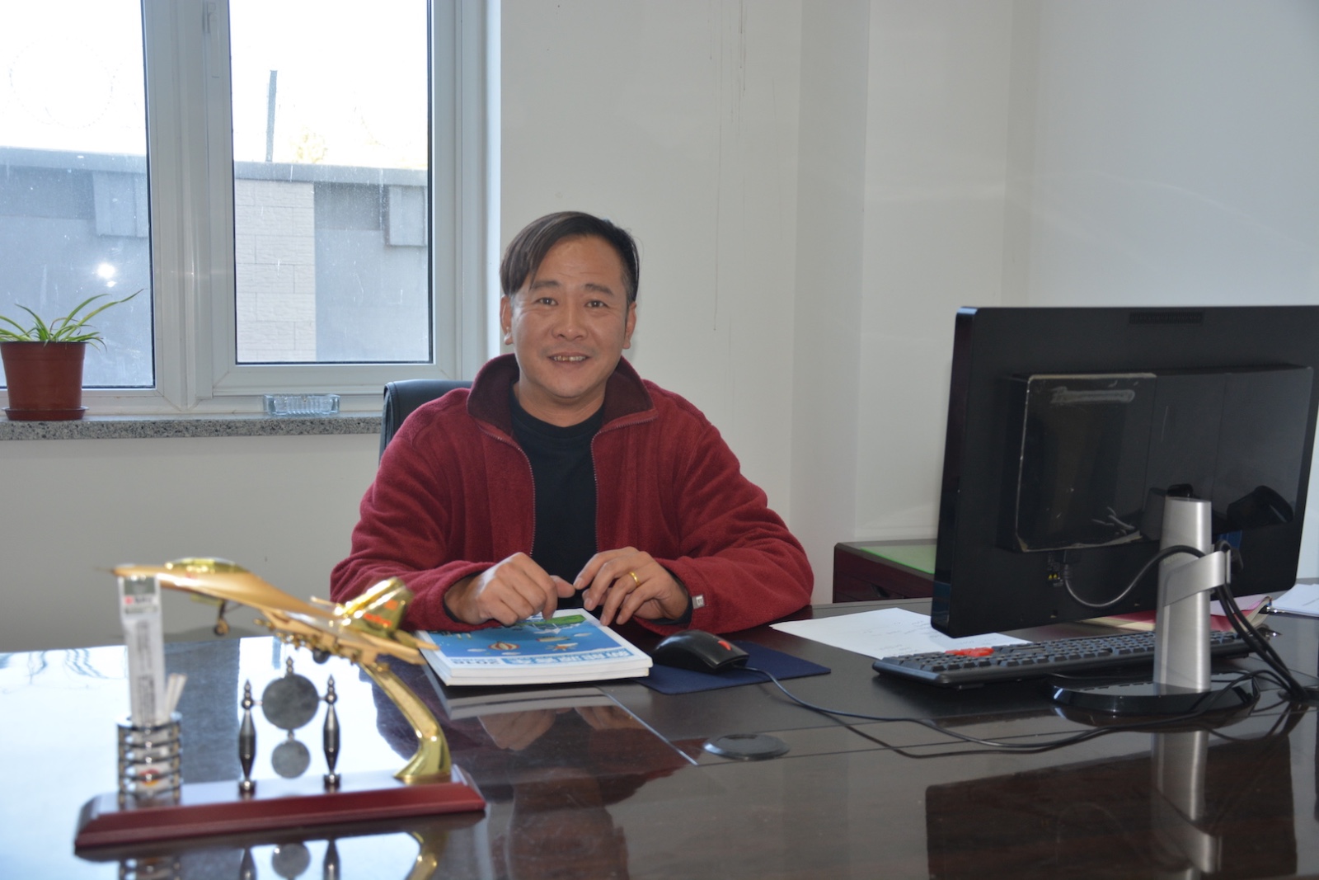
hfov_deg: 46.4
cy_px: 440
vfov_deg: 31.9
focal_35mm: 42
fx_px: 1539
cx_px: 660
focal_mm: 28
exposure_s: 1/80
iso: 400
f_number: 4
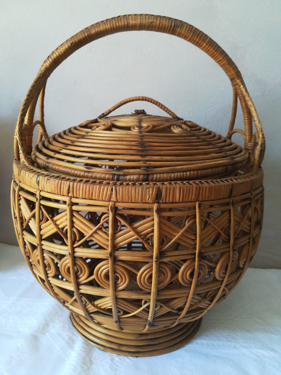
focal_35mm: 26
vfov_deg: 67.3
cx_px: 140
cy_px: 188
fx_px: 281
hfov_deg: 53.1
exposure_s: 1/33.3
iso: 125
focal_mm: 3.83
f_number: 2.2
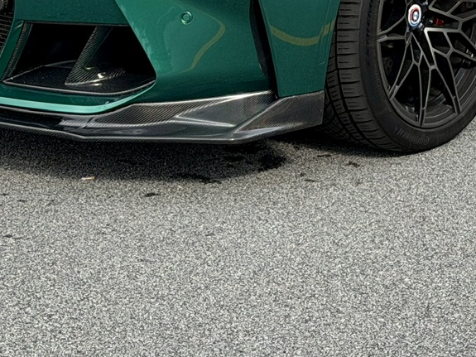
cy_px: -139
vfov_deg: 8.5
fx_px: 2351
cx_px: 331
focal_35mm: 171
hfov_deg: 11.5
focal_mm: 6.76
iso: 80
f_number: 1.78
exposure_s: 1/1642
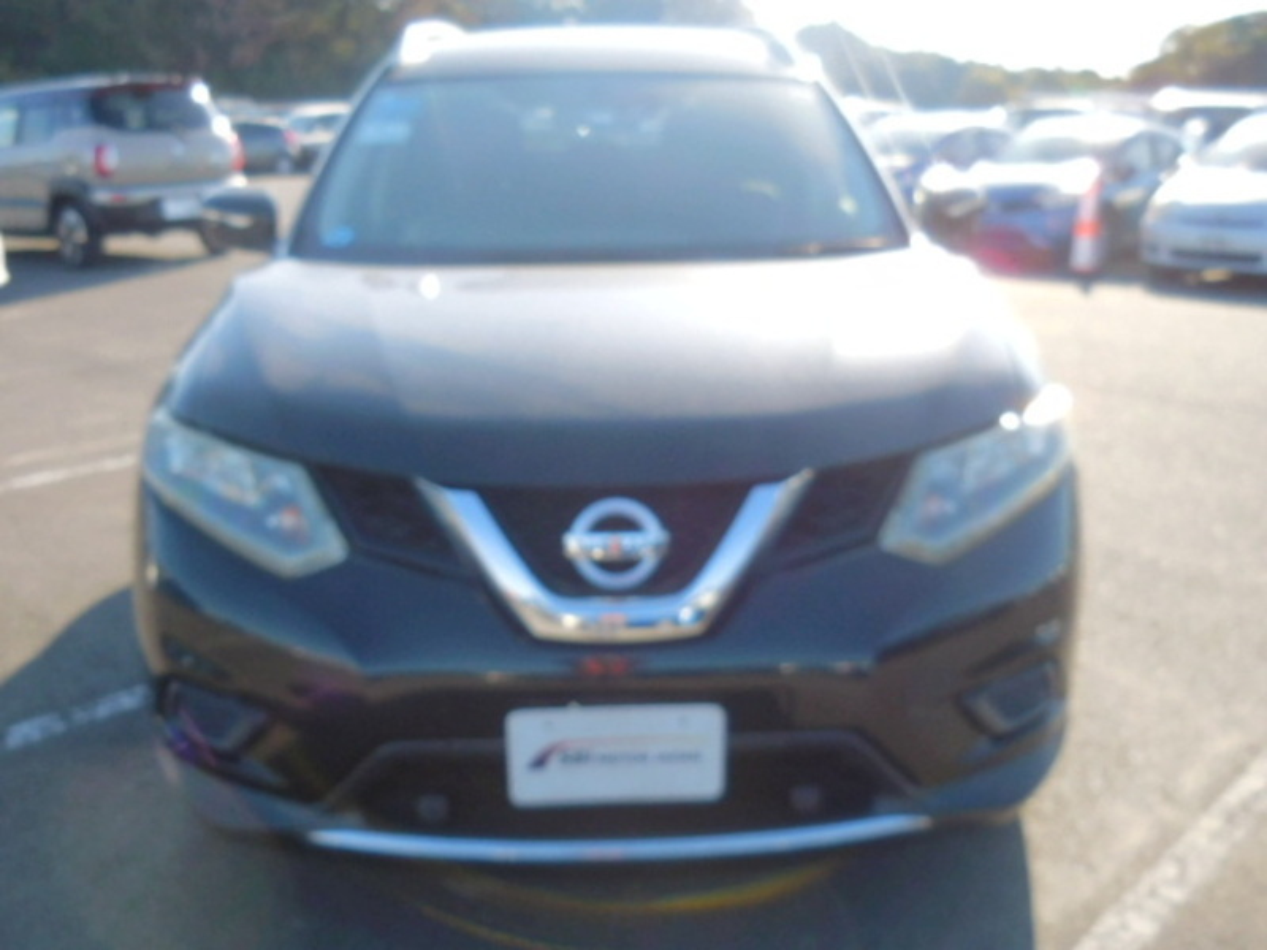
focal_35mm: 39
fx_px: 1427
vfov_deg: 36.8
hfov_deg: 47.9
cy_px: 475
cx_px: 634
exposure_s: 1/320
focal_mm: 7
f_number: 3.9
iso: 125
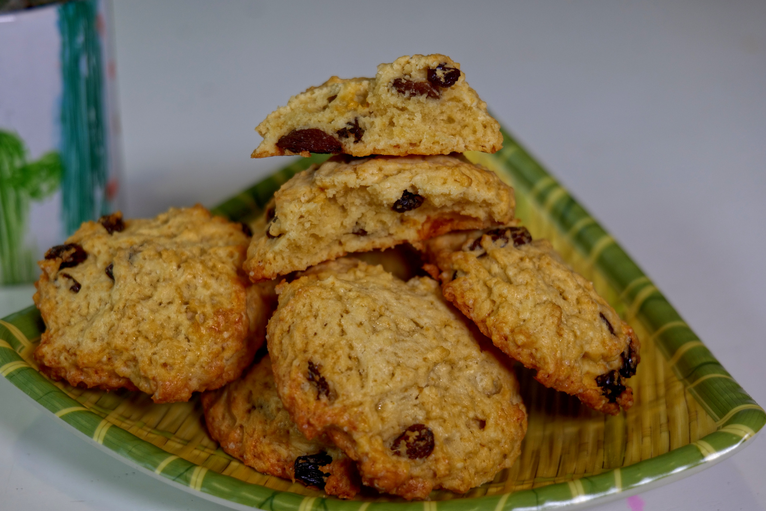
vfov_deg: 22.6
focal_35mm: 60
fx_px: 1277
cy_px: 256
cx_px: 383
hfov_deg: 33.4
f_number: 5.6
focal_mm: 60
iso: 640
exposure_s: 1/80
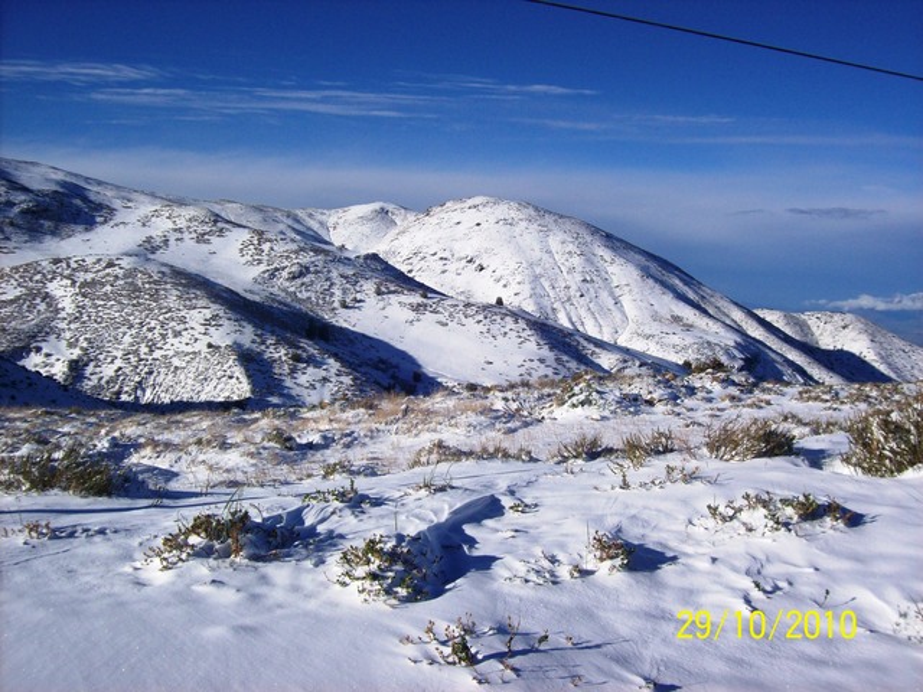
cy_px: 346
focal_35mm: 36
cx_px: 462
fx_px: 960
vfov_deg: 39.7
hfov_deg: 51.4
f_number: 4.8
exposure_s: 1/1274
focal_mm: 6
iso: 80
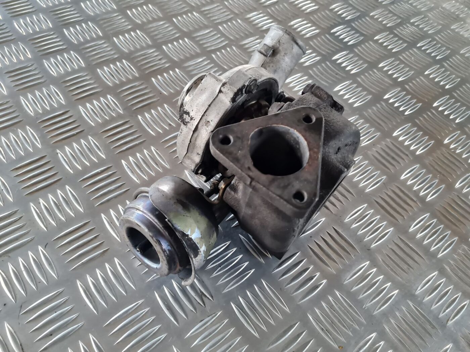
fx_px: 353
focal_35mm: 26
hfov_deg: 67.3
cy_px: 176
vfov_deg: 53.1
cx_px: 235
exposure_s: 1/50
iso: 200
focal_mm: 5.4
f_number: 1.8
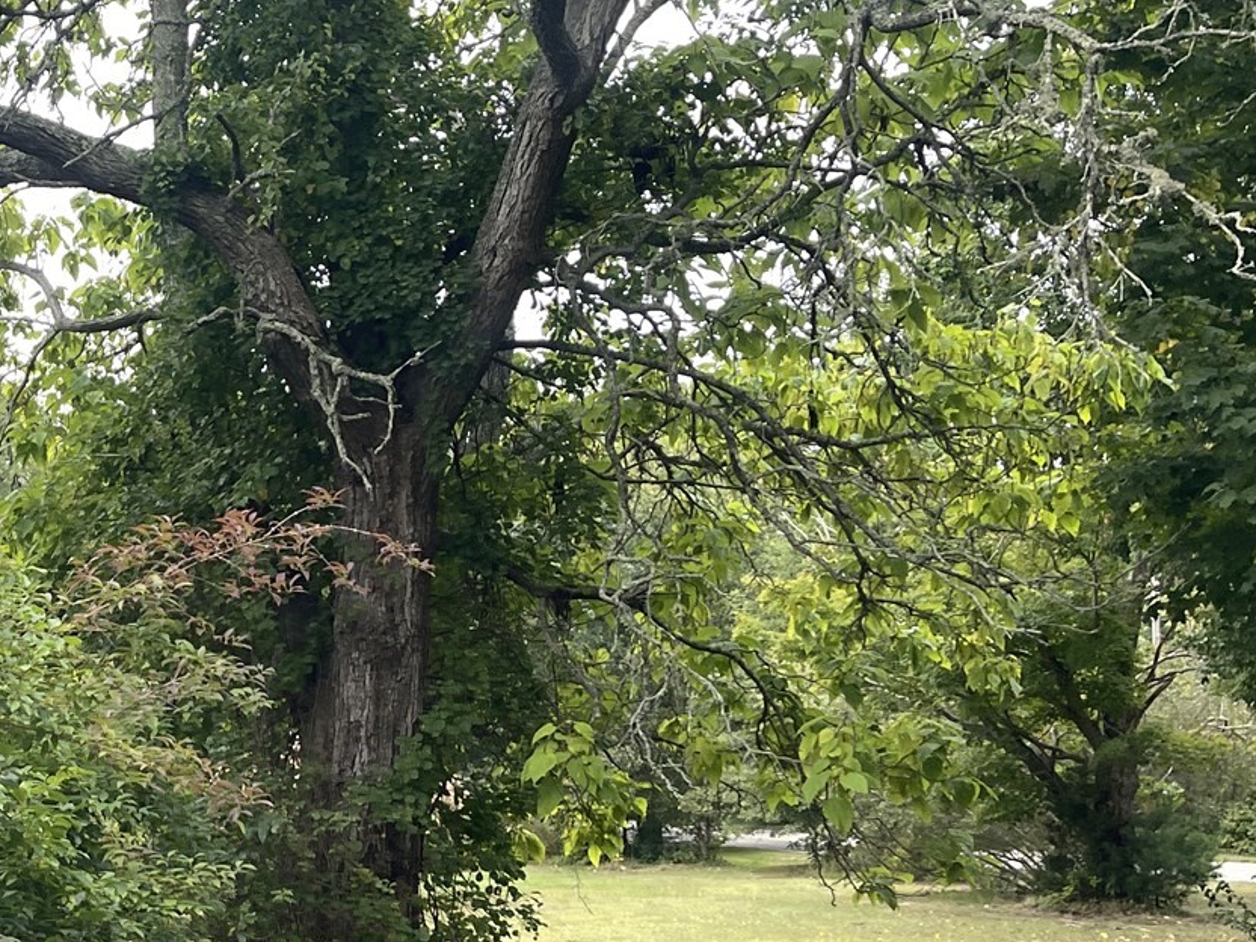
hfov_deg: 28.5
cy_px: 583
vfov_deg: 22.9
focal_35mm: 64
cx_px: 14
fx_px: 2322
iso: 50
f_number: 1.6
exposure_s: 1/599
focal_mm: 5.1
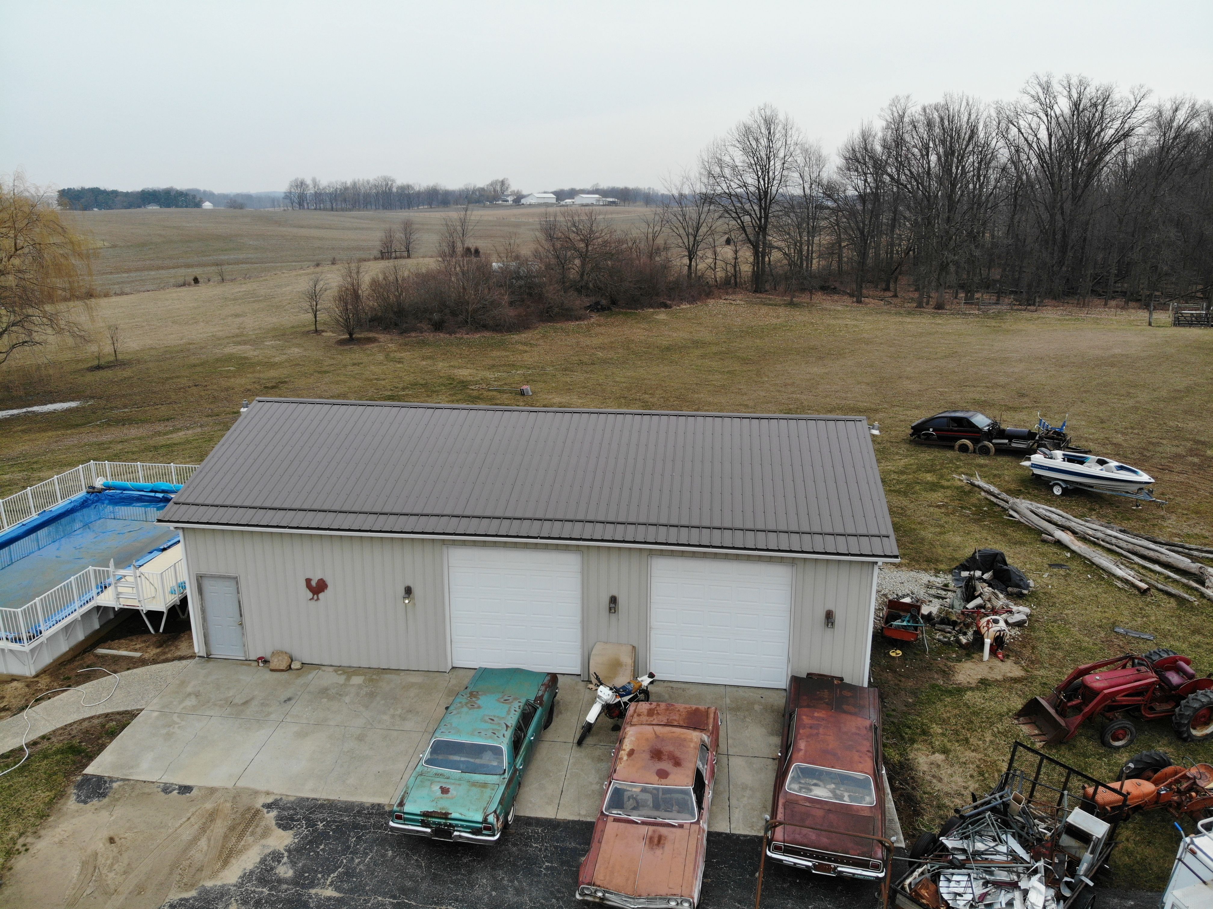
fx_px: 841
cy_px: 454
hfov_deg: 71.6
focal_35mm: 24
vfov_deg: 56.8
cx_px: 606
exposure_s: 1/131
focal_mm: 4.5
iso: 100
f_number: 2.8
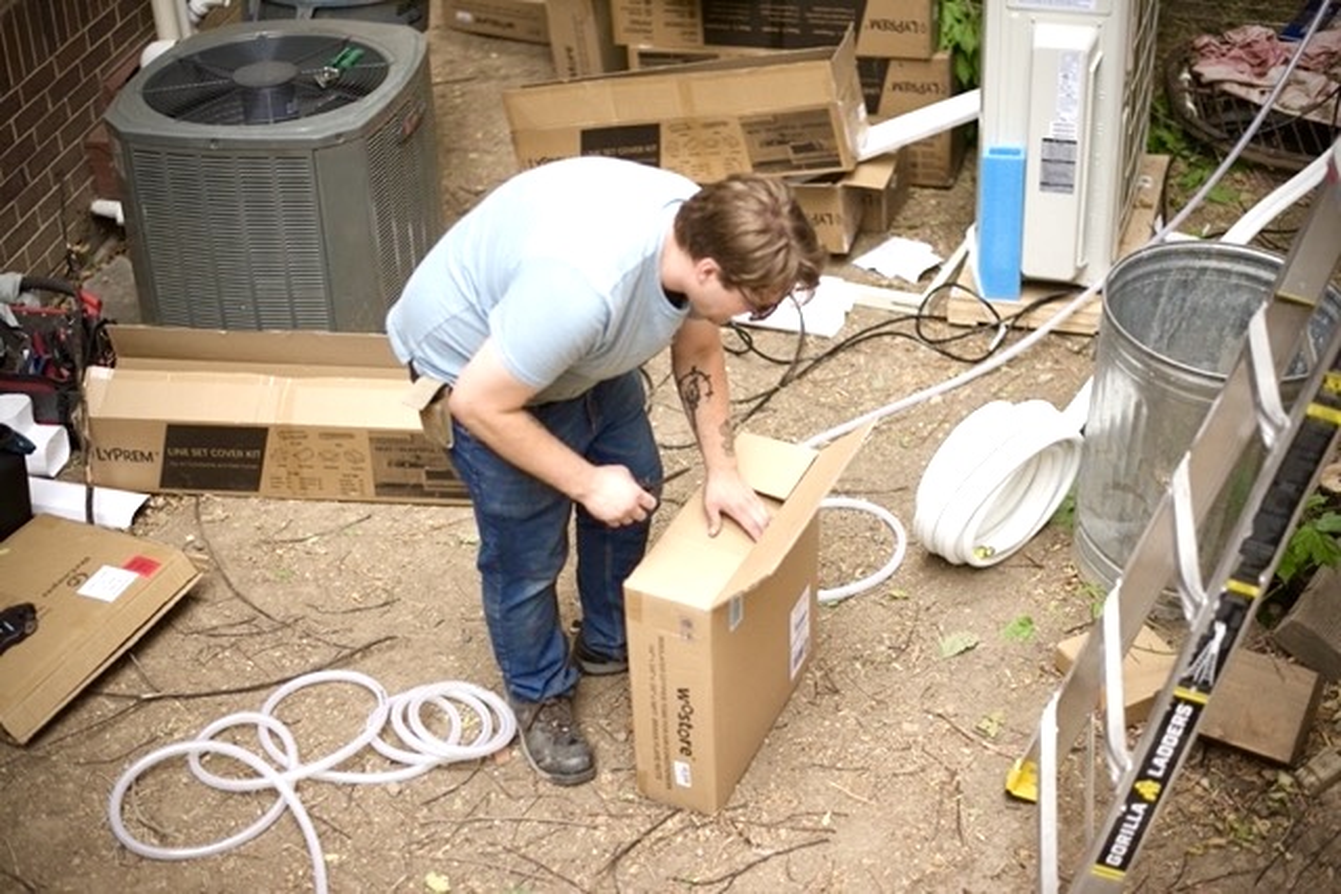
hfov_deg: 39.6
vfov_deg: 27.0
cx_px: 670
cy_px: 447
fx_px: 1863
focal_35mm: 50
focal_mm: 50
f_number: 1.8
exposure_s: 1/2500
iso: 1600
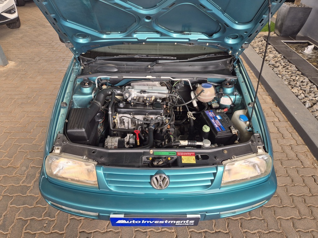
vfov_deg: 58.9
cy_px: 119
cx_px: 159
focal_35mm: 23
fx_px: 211
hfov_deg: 73.9
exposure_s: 1/180
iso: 50
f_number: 1.8
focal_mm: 5.4
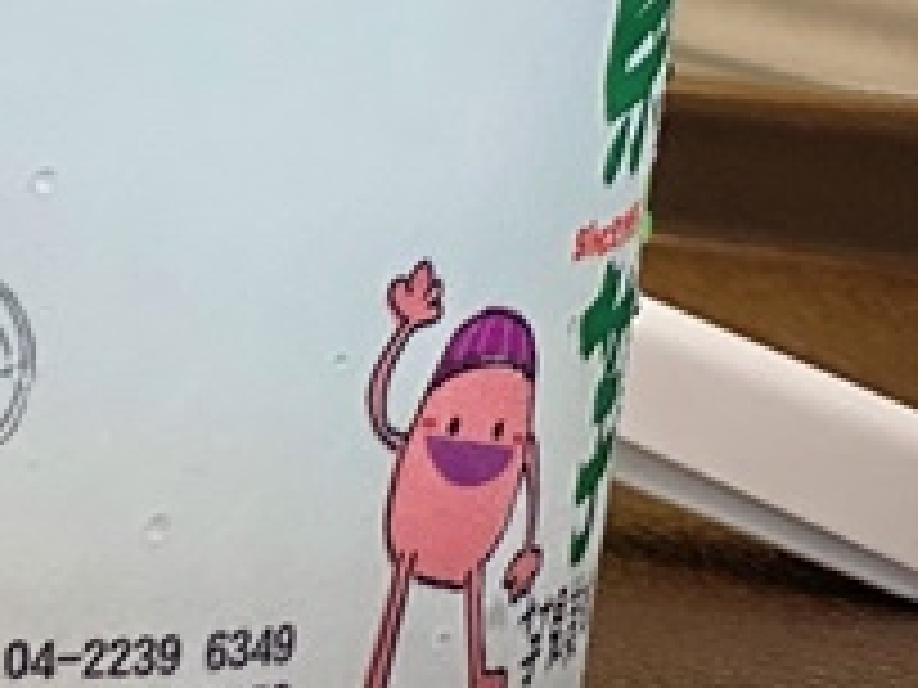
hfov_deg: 9.2
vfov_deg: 7.1
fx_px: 5410
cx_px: -760
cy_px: -499
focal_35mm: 204
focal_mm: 6
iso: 64
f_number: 2
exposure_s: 1/120
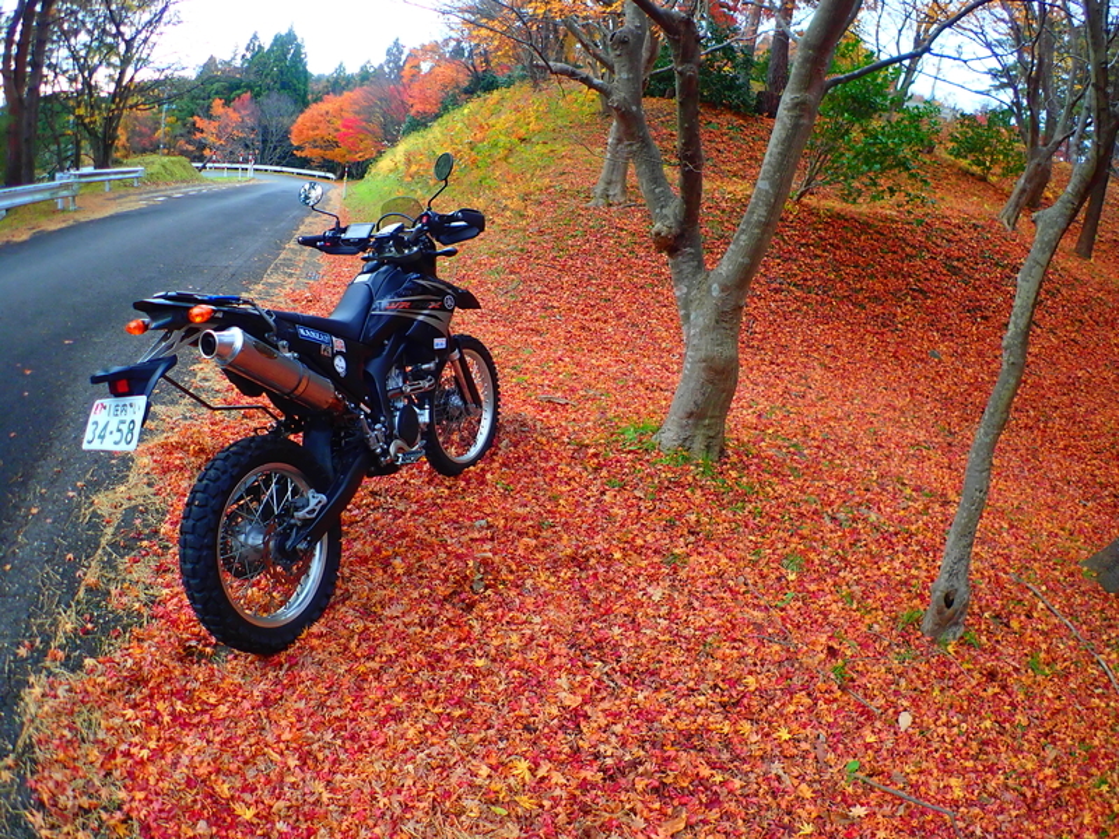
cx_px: 560
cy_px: 420
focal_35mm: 25
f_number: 2
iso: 200
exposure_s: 1/50
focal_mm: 4.5
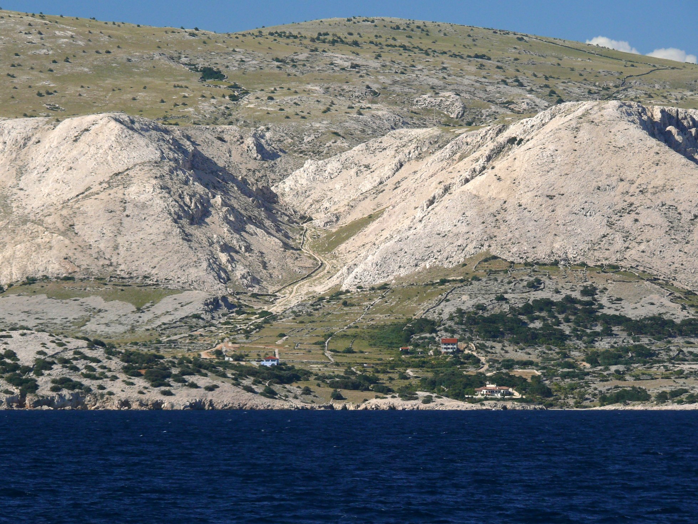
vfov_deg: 5.5
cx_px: 349
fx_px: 5445
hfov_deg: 7.3
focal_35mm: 270
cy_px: 262
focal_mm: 51.1
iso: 100
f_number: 5.6
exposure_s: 1/320
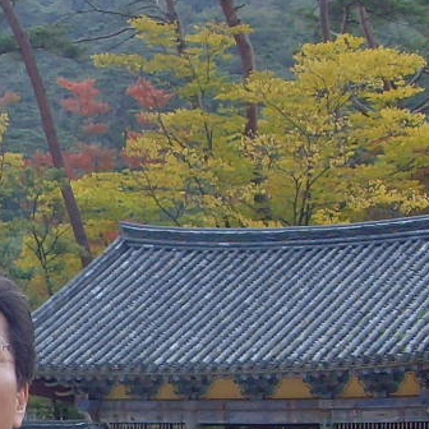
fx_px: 2299
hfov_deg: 10.3
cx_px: -208
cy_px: 494
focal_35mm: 164
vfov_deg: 10.5
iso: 80
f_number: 3.5
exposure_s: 1/125
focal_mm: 6.6
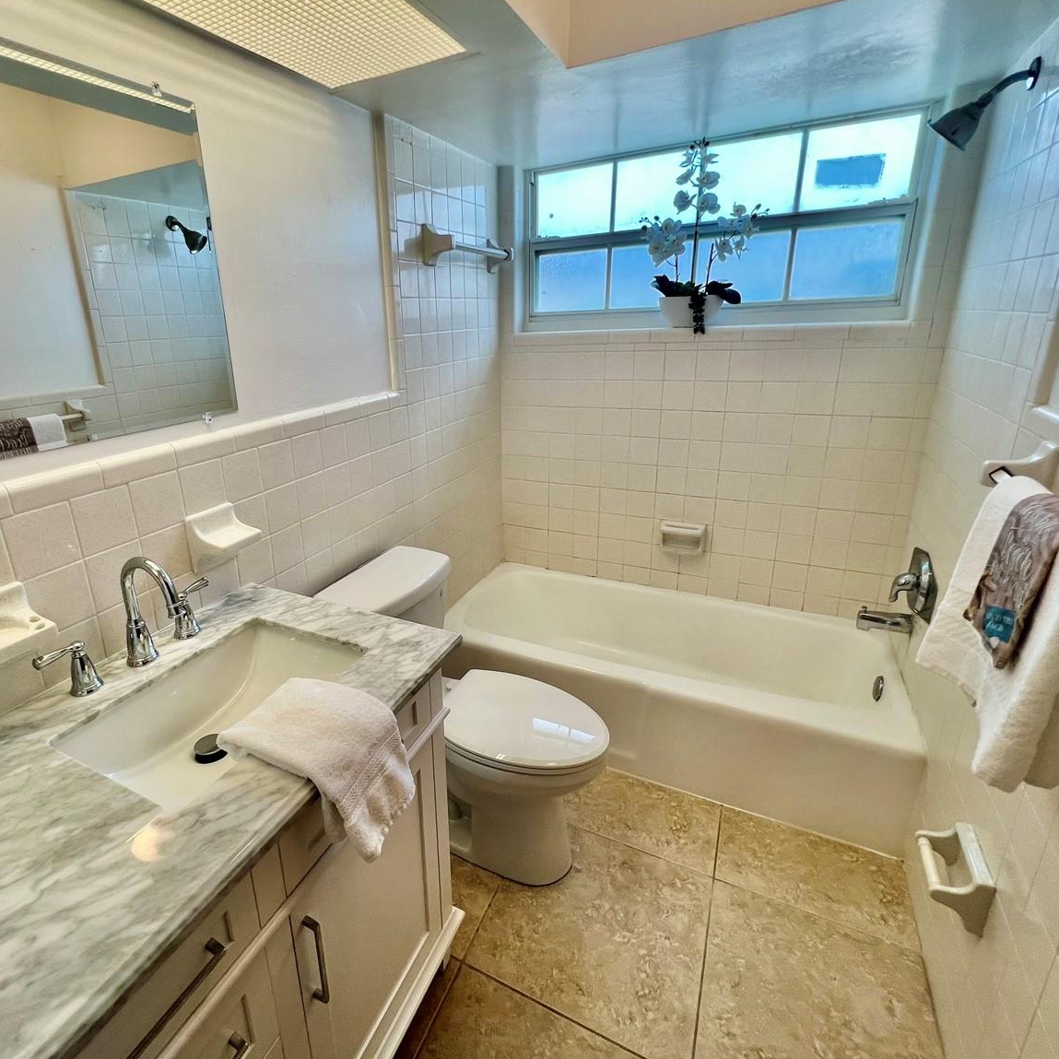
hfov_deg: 86.6
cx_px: 437
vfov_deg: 87.4
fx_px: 554
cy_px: 507
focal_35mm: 16
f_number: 1.8
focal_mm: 1.57
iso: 40
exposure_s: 1/120
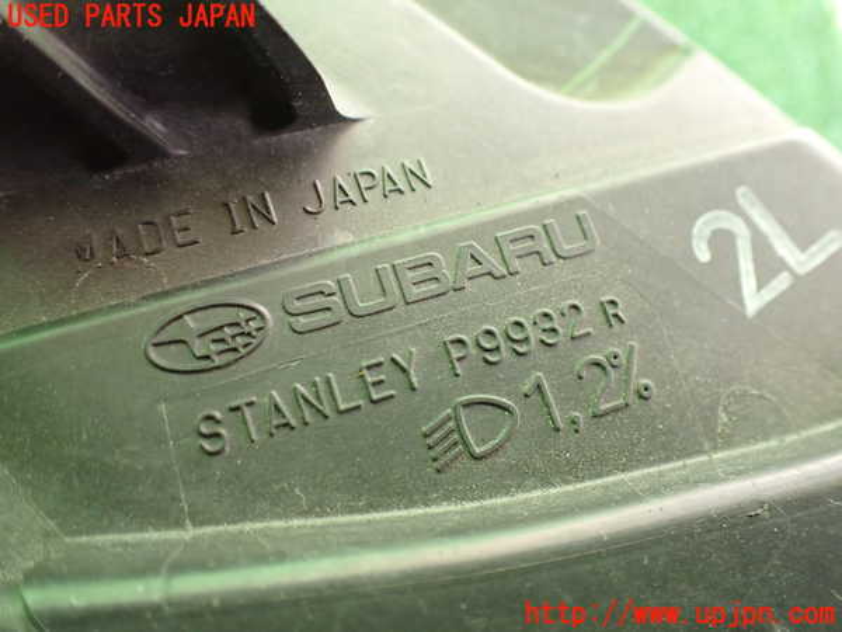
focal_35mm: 30
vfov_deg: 46.8
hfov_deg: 60.0
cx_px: 421
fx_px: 730
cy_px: 316
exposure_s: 1/125
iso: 800
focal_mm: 5.4
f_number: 2.3
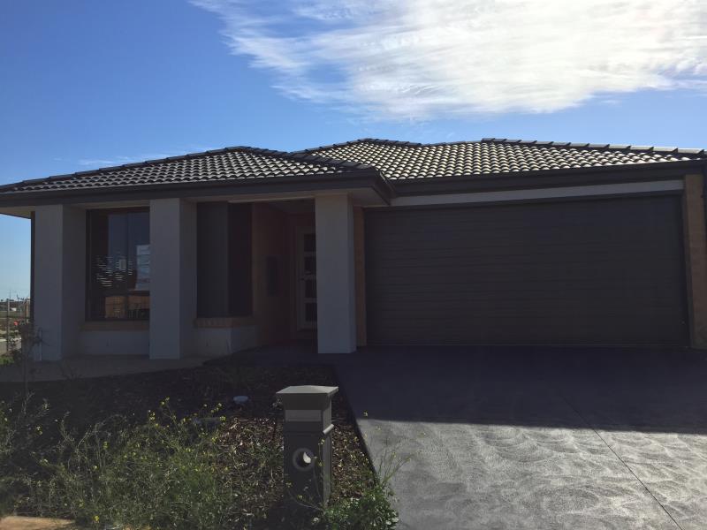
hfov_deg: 61.7
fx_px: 592
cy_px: 265
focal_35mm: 29
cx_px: 354
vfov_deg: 48.2
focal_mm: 4.15
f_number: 2.2
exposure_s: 1/3300
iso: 32
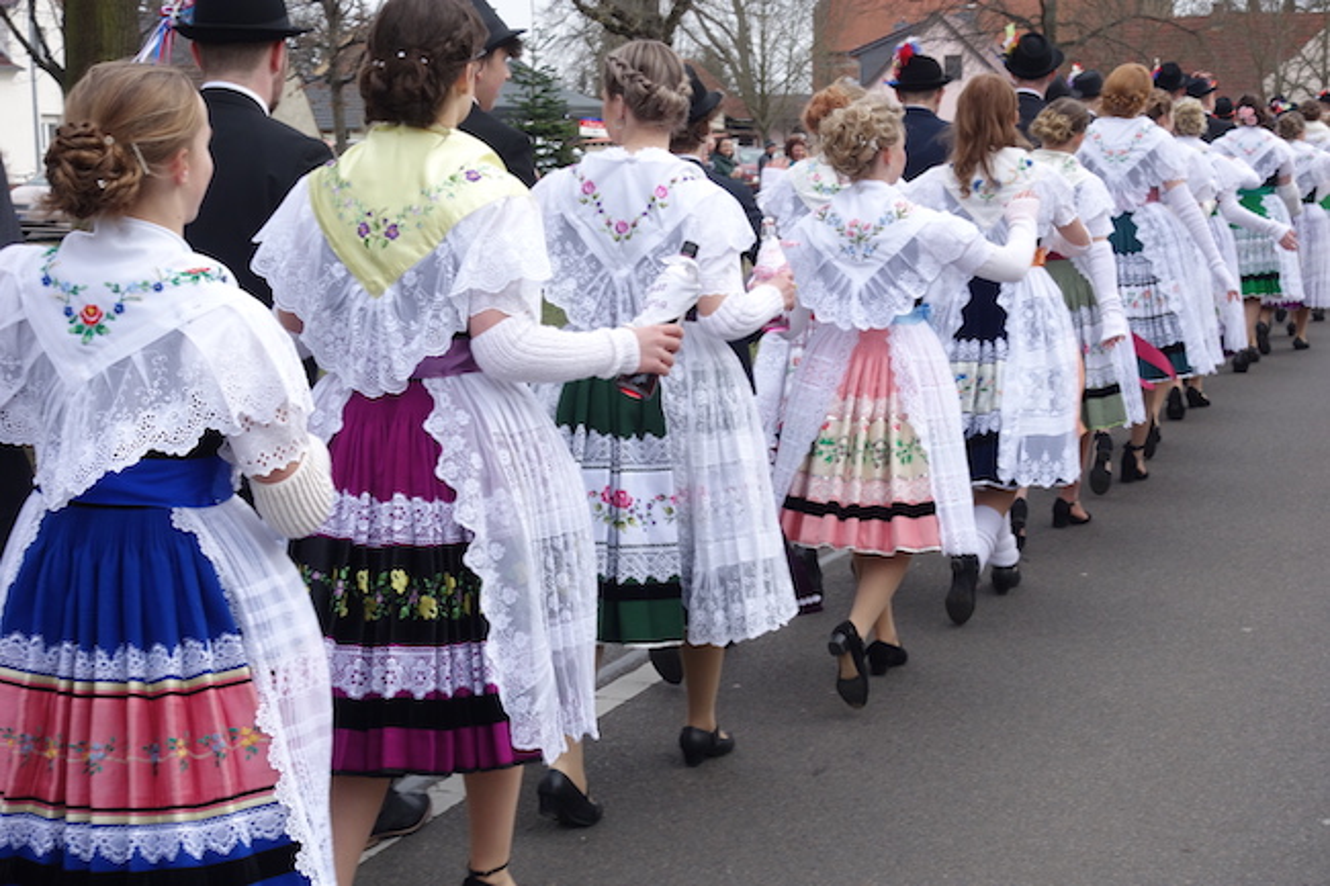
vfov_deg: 24.2
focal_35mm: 56
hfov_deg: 35.6
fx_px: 2068
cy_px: 443
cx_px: 665
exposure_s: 1/250
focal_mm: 20.85
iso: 400
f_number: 5.6
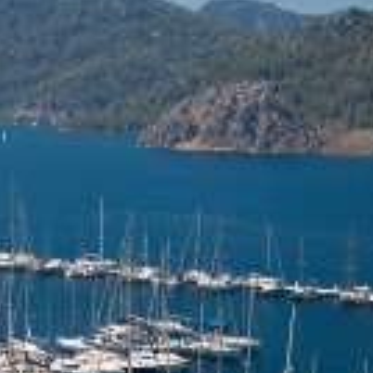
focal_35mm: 129
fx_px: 1573
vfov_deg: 13.4
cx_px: 4
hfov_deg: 13.4
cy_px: 317
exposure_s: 1/400
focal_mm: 32
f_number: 5
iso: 200
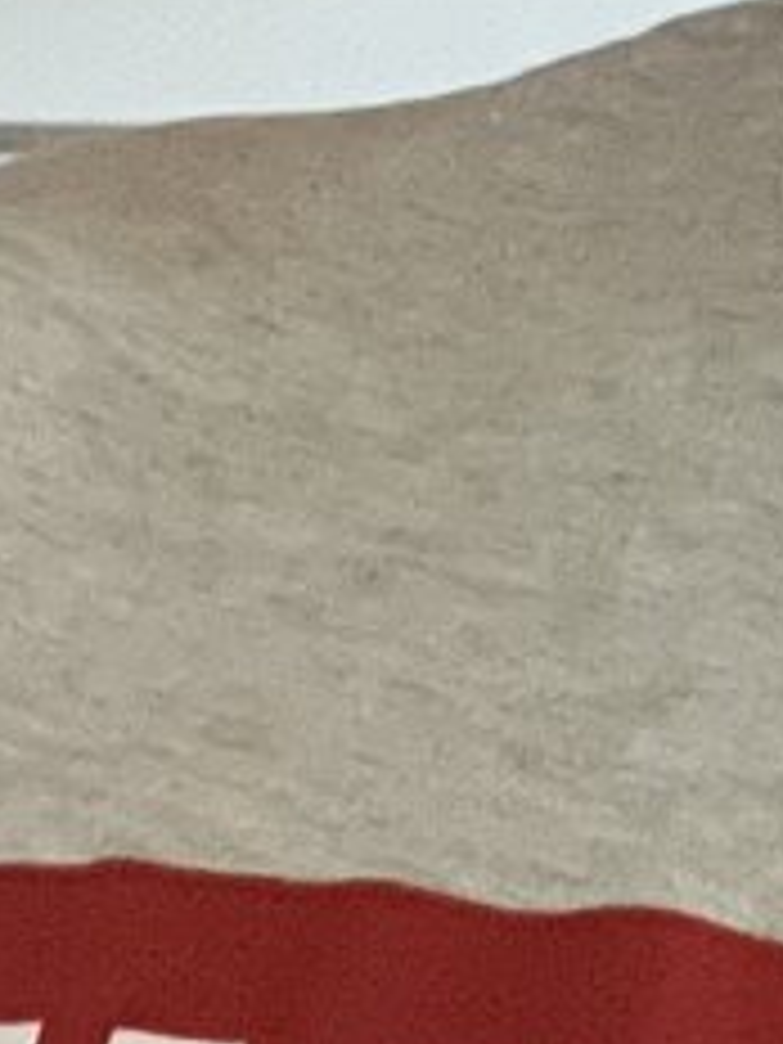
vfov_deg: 12.4
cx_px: 1251
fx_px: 4675
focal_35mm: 155
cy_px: -243
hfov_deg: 9.3
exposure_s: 1/15
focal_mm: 2.71
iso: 1250
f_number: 2.2
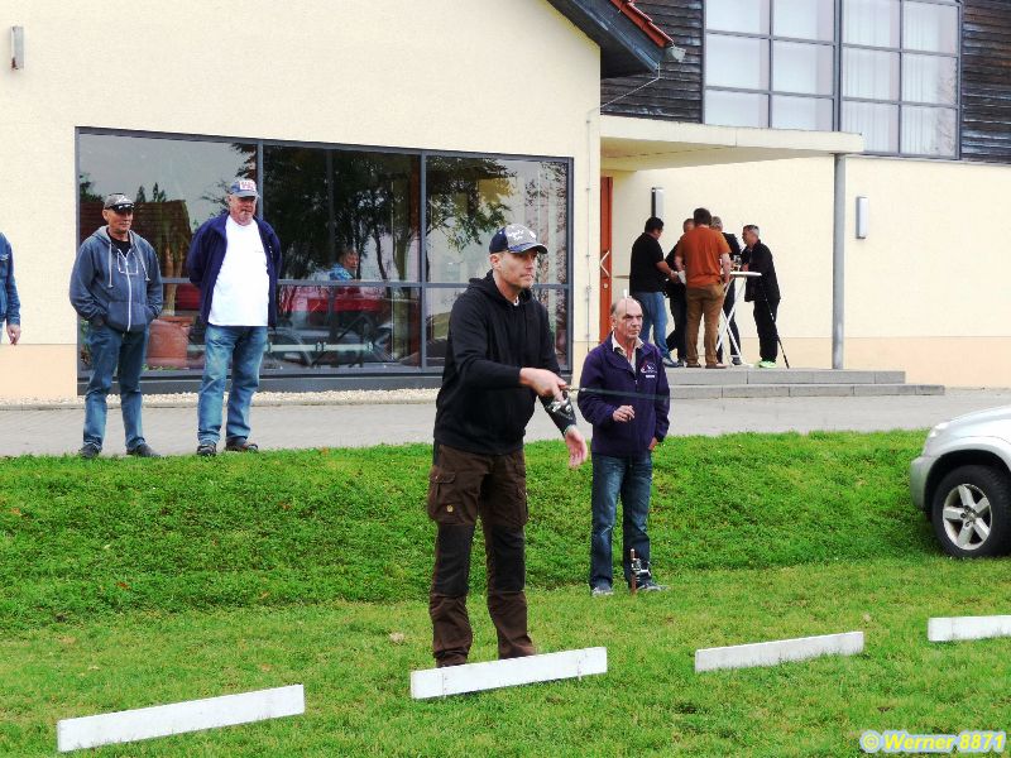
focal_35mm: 84
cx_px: 506
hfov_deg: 23.3
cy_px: 379
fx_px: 2453
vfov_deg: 17.6
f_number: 4.7
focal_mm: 14.2
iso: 100
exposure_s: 1/60
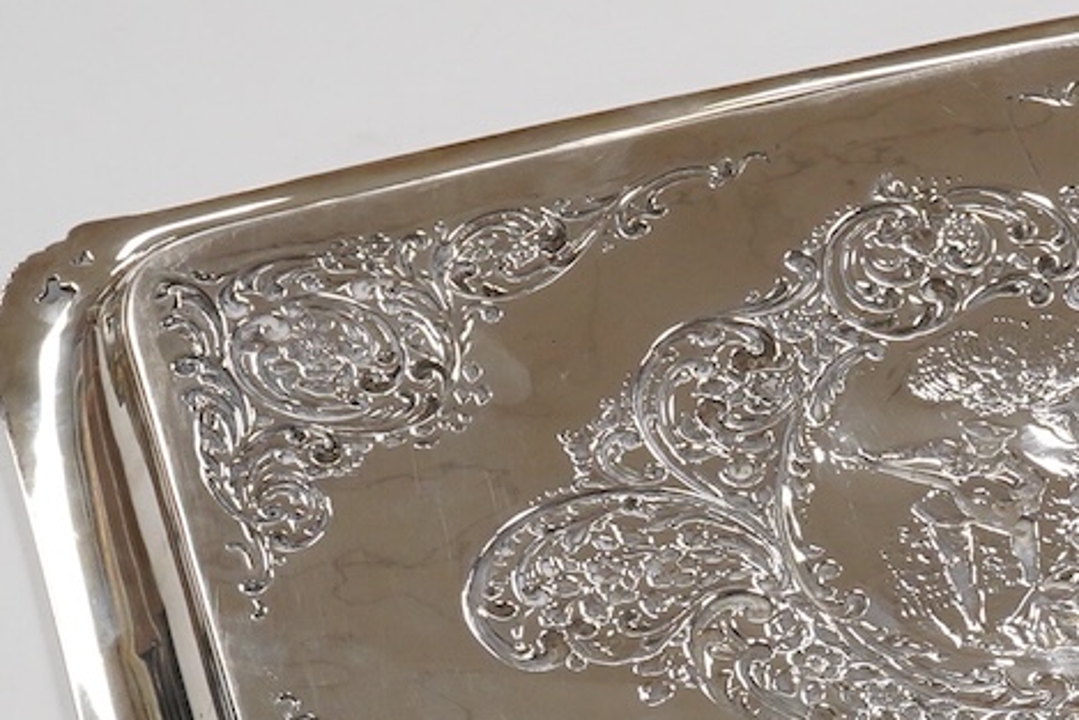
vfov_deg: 12.6
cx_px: 1036
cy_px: 633
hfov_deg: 18.5
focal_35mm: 108
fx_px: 3238
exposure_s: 1/100
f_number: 20
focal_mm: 30
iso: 2500
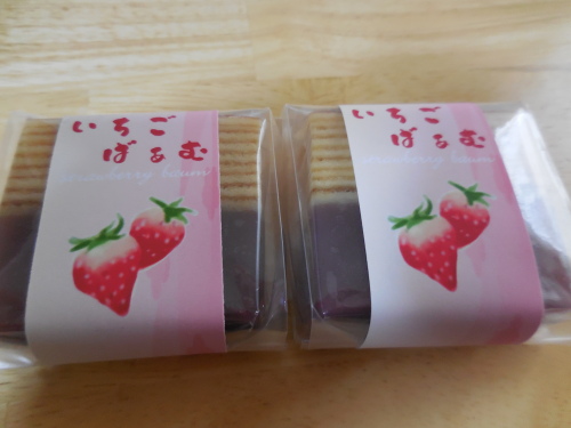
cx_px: 286
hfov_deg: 69.4
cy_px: 214
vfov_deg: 54.9
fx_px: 412
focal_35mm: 25
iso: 400
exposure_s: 1/20
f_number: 3.3
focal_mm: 4.5
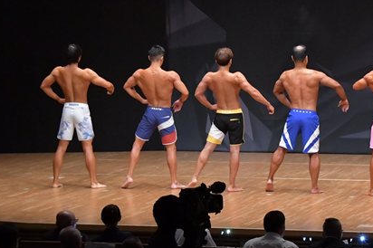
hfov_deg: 10.7
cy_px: 131
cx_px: 325
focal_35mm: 192
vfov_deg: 7.1
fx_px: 1988
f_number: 5.6
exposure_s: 1/400
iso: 6400
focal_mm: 68
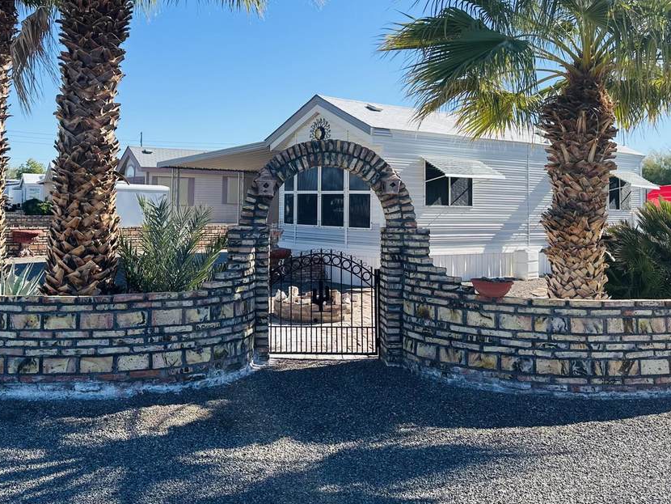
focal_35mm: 37
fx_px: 717
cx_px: 272
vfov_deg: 38.2
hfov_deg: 49.8
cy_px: 167
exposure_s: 1/3717
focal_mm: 6.86
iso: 80
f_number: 1.78
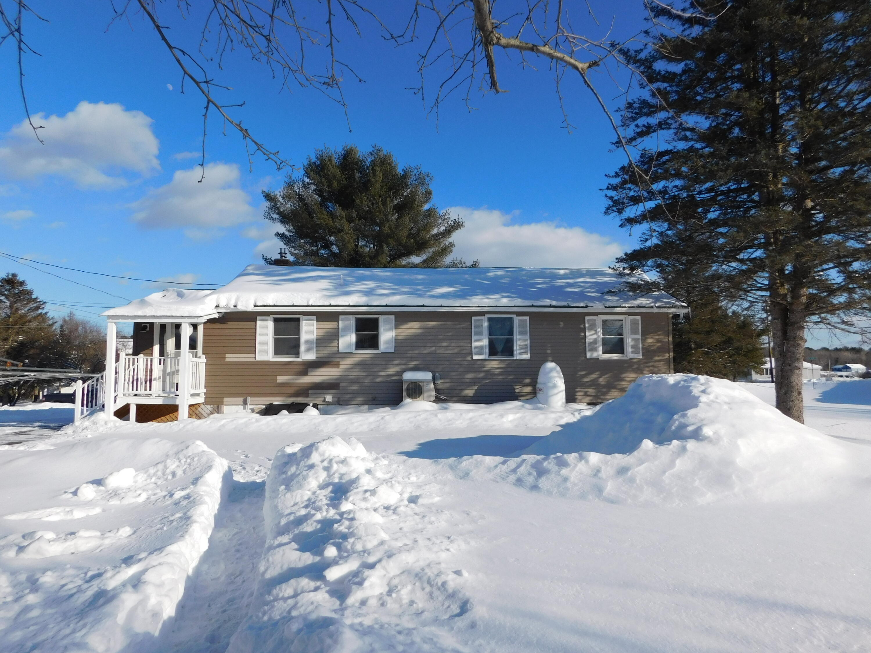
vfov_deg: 58.9
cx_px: 436
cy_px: 326
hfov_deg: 73.9
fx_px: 579
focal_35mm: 23
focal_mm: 4
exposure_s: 1/800
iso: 125
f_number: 6
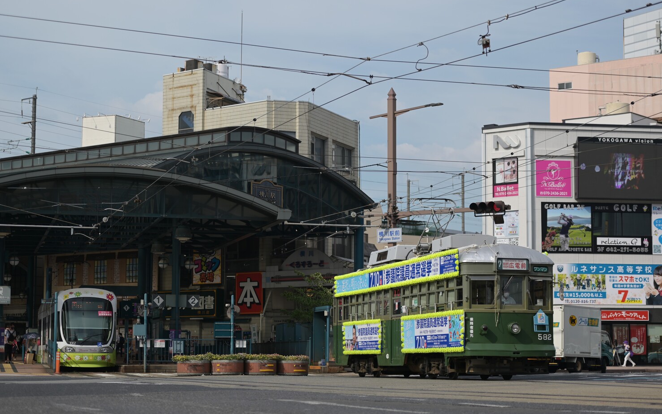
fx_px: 1299
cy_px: 205
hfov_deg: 28.6
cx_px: 334
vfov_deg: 18.1
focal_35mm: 72
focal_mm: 70
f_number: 2.8
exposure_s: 1/1600
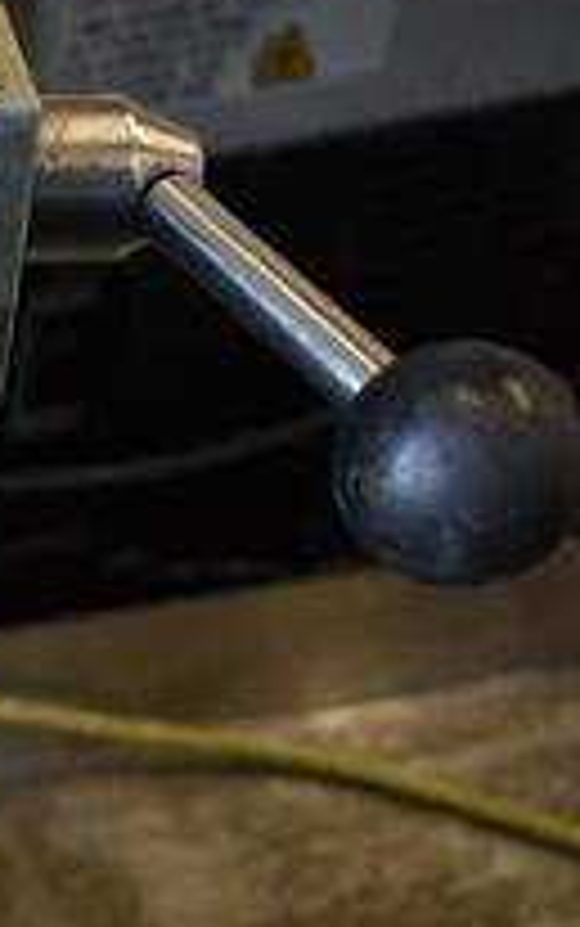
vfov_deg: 17.0
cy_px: 691
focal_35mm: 122
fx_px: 3081
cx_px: -710
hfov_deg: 9.7
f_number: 3.5
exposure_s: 1/30
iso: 140
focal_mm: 18
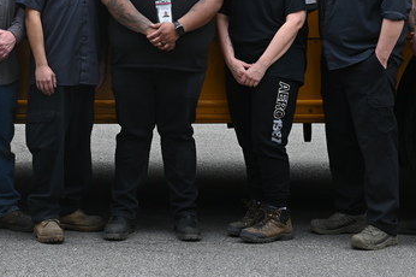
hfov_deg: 15.1
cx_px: 262
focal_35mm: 136
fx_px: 1570
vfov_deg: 9.9
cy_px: -75
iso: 160
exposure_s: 1/250
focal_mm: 46
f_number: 5.6
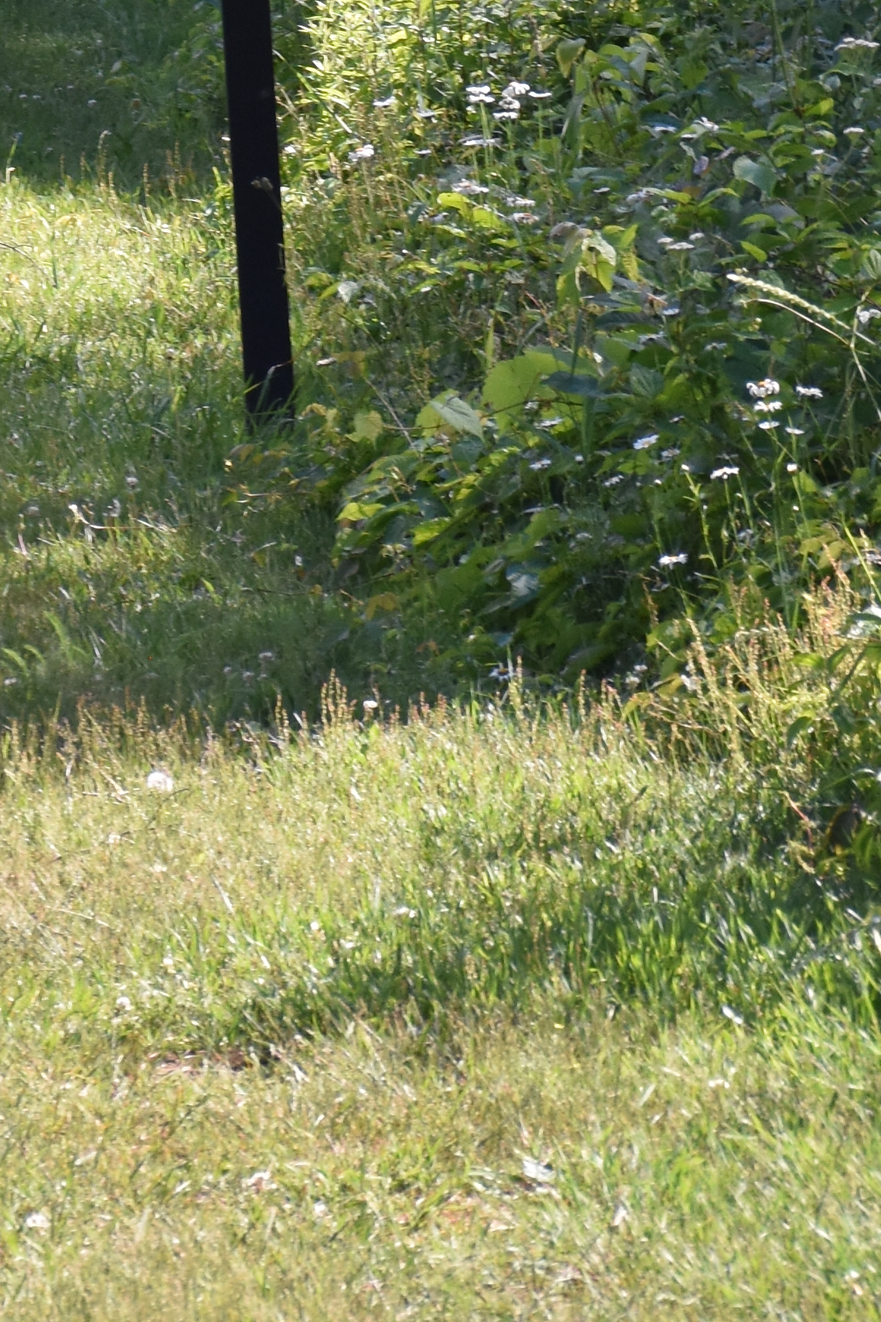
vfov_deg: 4.8
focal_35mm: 424
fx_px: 15551
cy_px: -833
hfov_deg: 3.2
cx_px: -372
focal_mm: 85
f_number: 8
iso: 560
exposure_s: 1/500
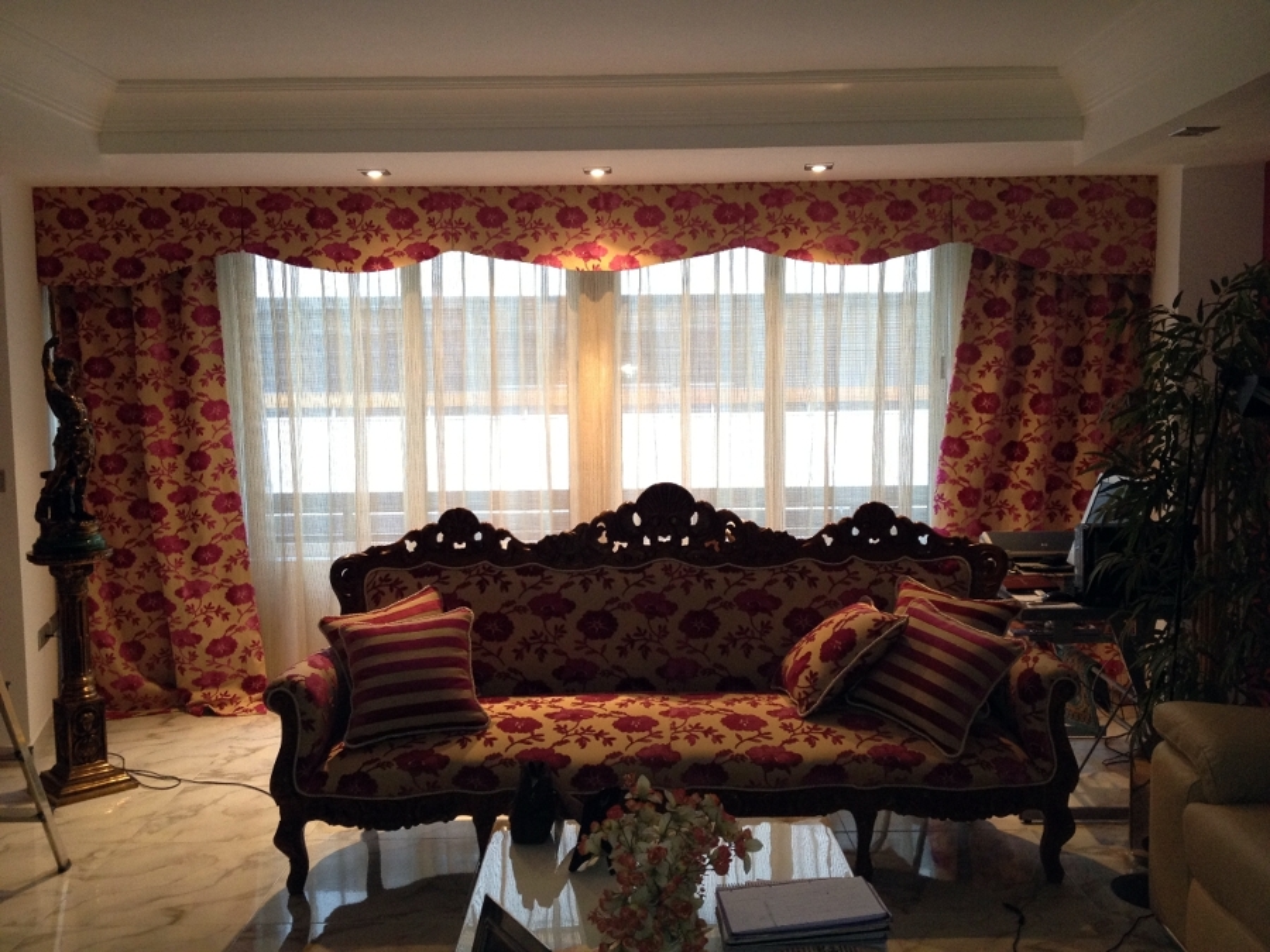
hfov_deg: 52.6
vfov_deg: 40.7
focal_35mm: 35
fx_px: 1284
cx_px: 635
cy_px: 476
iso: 200
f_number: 2.4
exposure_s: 1/20
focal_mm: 4.28
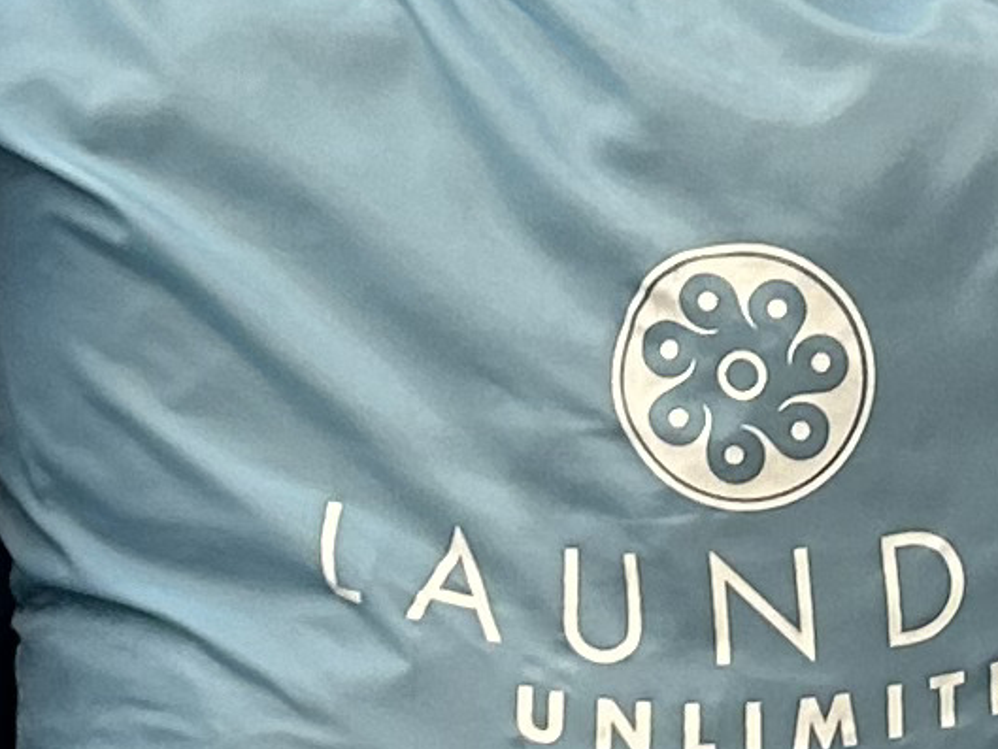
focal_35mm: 198
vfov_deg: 7.5
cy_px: 111
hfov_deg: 9.9
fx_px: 5710
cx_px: 1053
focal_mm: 5.7
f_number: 1.5
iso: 125
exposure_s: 1/121
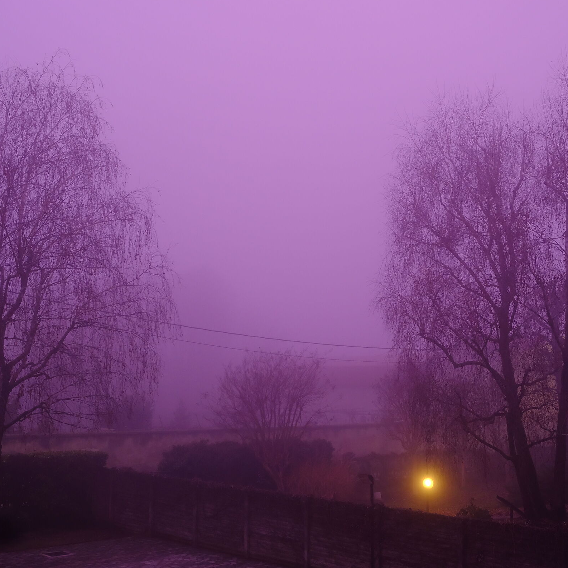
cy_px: 285
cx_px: 317
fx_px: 835
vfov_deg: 37.6
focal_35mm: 45
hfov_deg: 37.5
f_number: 4.5
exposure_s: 1/4
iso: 800
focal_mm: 23.3
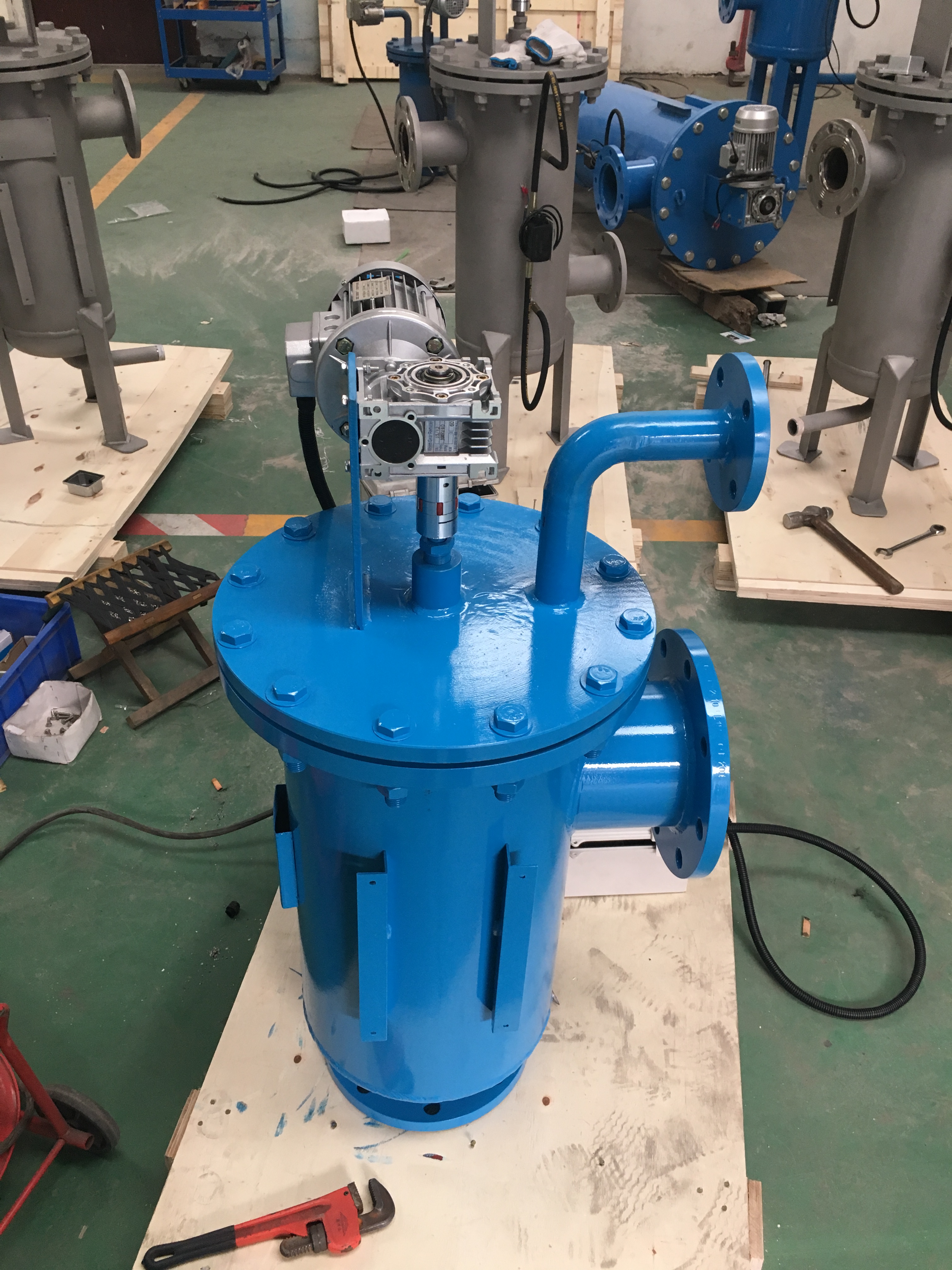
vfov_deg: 61.7
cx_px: 476
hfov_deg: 48.2
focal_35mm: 29
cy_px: 635
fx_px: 1063
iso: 125
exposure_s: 1/33
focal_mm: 4.15
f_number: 2.2
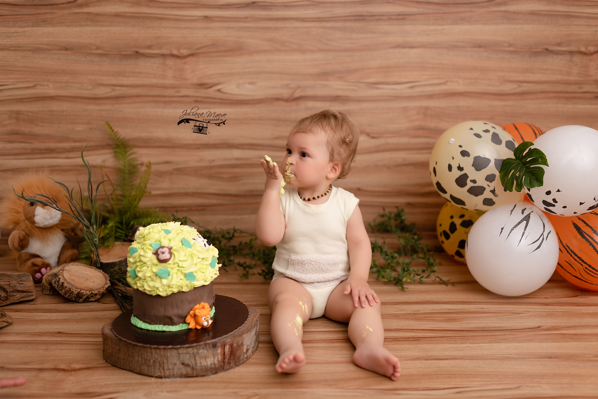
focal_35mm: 35
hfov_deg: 54.4
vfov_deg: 37.9
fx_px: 582
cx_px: 299
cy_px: 200
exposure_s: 1/100
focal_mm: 35
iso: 100
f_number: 1.8
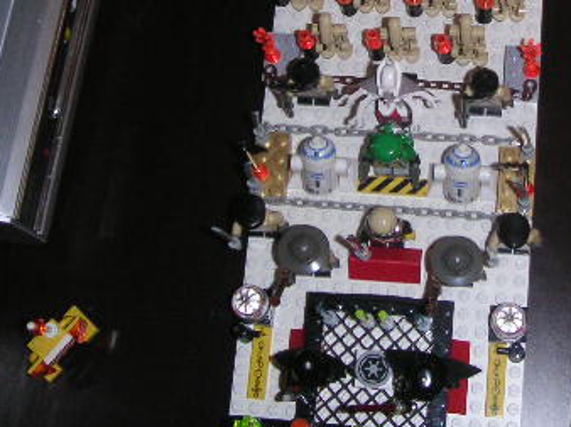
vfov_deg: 20.1
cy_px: 54
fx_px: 1187
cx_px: 400
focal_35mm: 72
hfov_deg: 26.8
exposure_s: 1/45
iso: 160
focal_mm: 6
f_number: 2.8
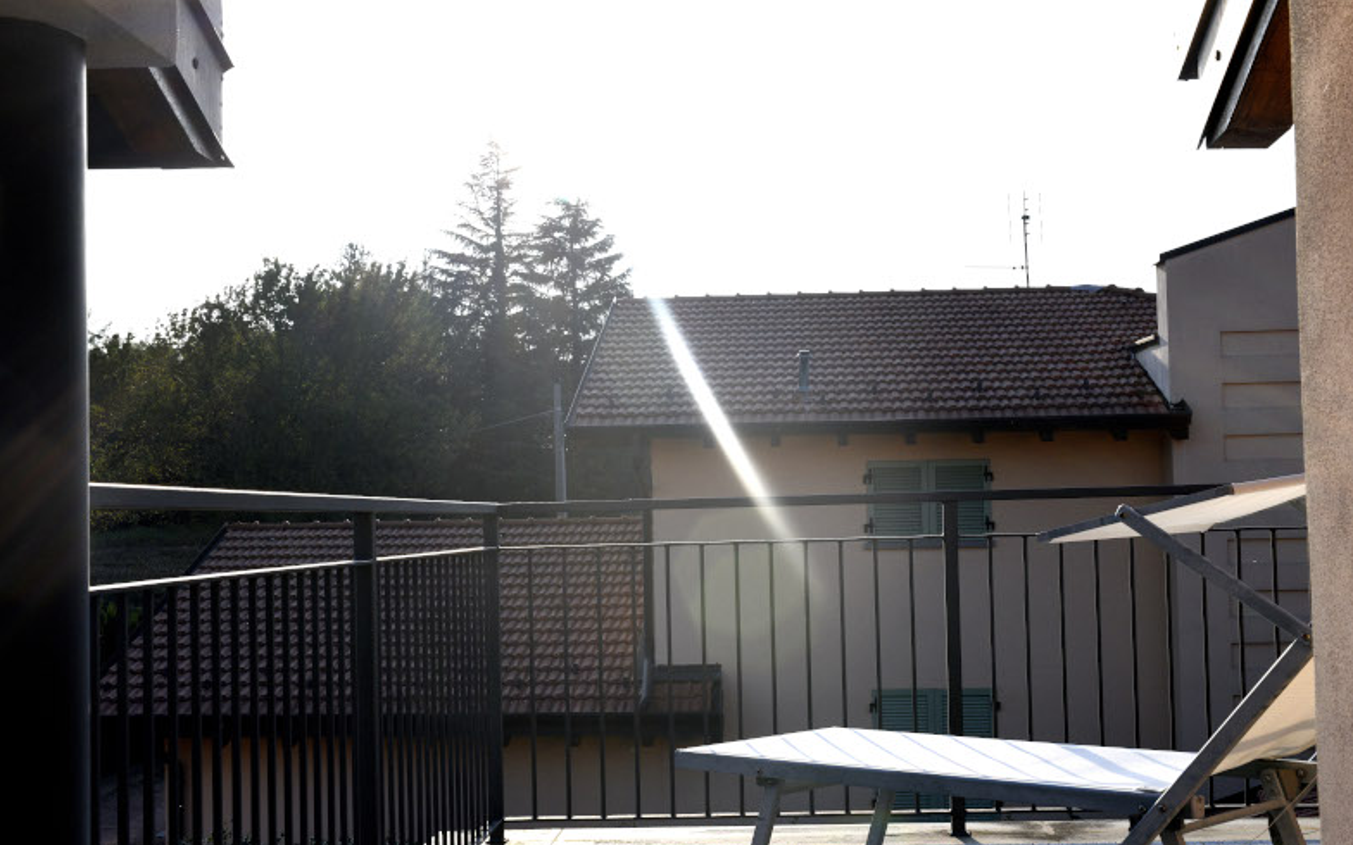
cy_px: 432
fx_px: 1917
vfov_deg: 24.9
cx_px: 675
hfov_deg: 38.9
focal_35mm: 52
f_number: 14
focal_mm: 50
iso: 1000
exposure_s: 1/640
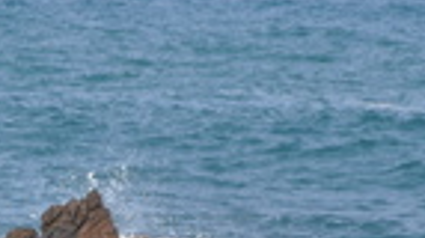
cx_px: 89
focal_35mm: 579
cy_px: 393
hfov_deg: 3.7
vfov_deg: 2.1
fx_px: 6516
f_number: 7.1
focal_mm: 120
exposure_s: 1/800
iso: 200
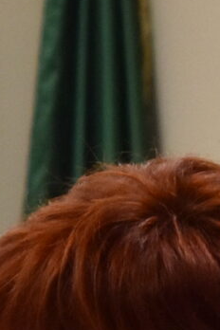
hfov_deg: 2.3
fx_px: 5561
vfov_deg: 3.4
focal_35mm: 607
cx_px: -303
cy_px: 317
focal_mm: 55
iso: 1250
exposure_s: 1/125
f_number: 5.6
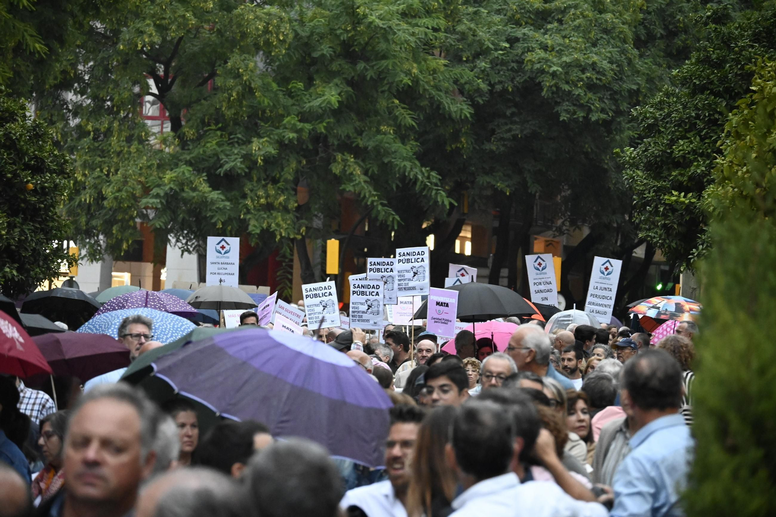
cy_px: 258
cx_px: 388
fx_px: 3879
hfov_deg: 11.4
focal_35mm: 180
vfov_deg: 7.6
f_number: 5.6
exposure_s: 1/125
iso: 5000
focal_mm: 120
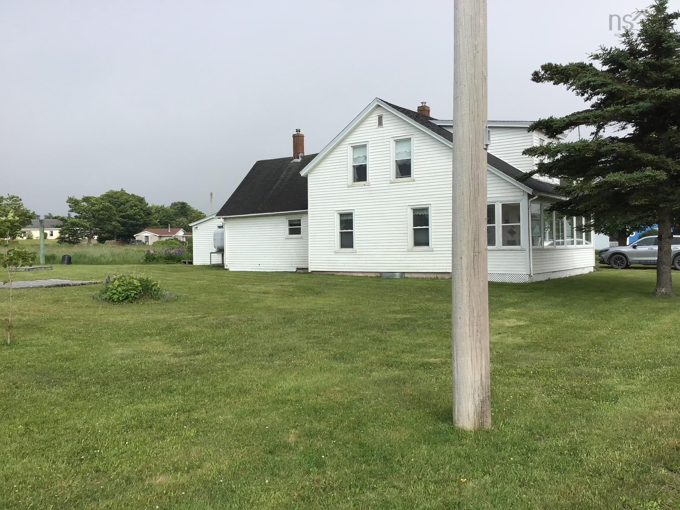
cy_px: 255
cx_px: 340
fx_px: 609
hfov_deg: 58.4
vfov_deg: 45.4
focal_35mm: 31
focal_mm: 3.3
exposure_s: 1/1567
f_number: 2.4
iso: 25
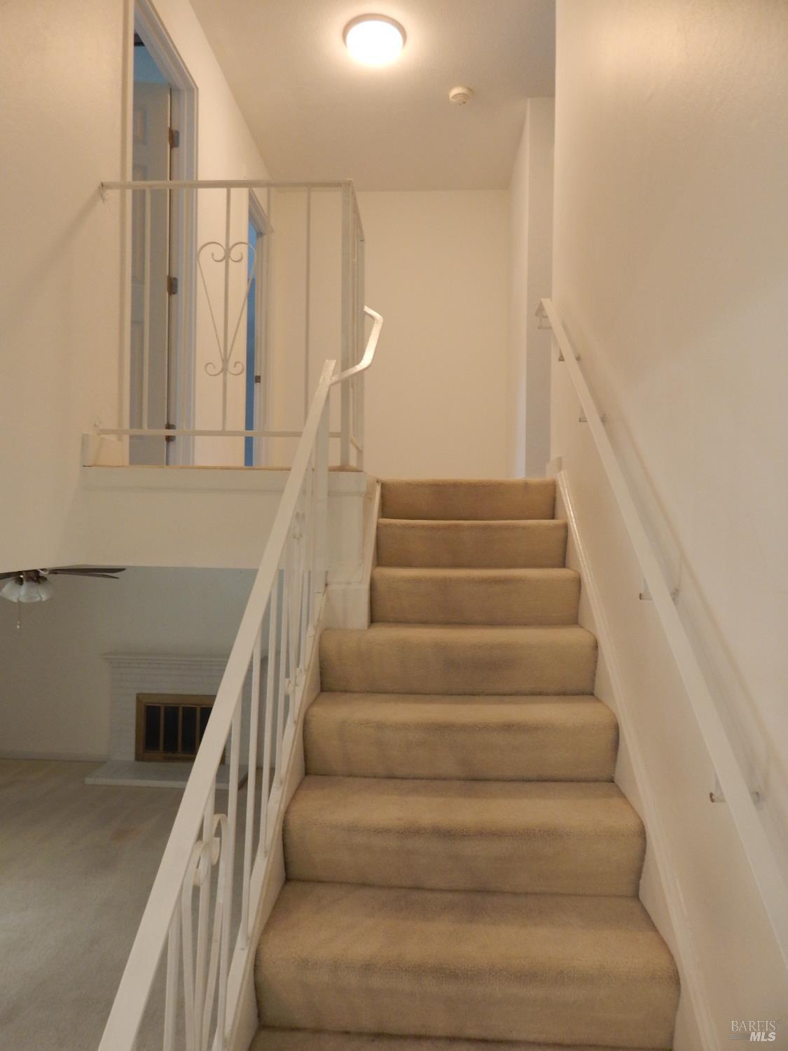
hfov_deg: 61.1
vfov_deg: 76.4
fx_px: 668
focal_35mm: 22
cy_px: 526
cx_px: 394
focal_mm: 4
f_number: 3
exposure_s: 1/30
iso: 220
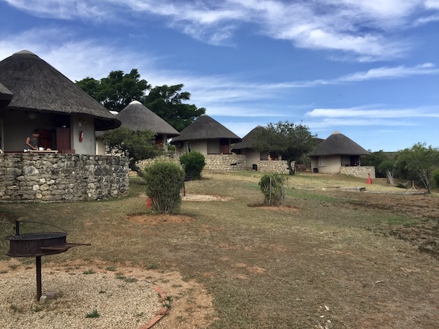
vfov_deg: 48.2
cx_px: 220
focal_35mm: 29
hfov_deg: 61.7
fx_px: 368
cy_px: 164
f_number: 2.2
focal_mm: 4.15
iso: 32
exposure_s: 1/1236
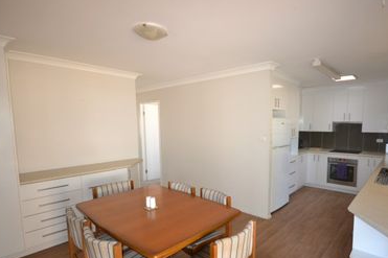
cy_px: 143
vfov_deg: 64.3
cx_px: 230
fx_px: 205
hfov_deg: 86.0
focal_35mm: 19
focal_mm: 10
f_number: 4
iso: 2000
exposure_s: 1/60
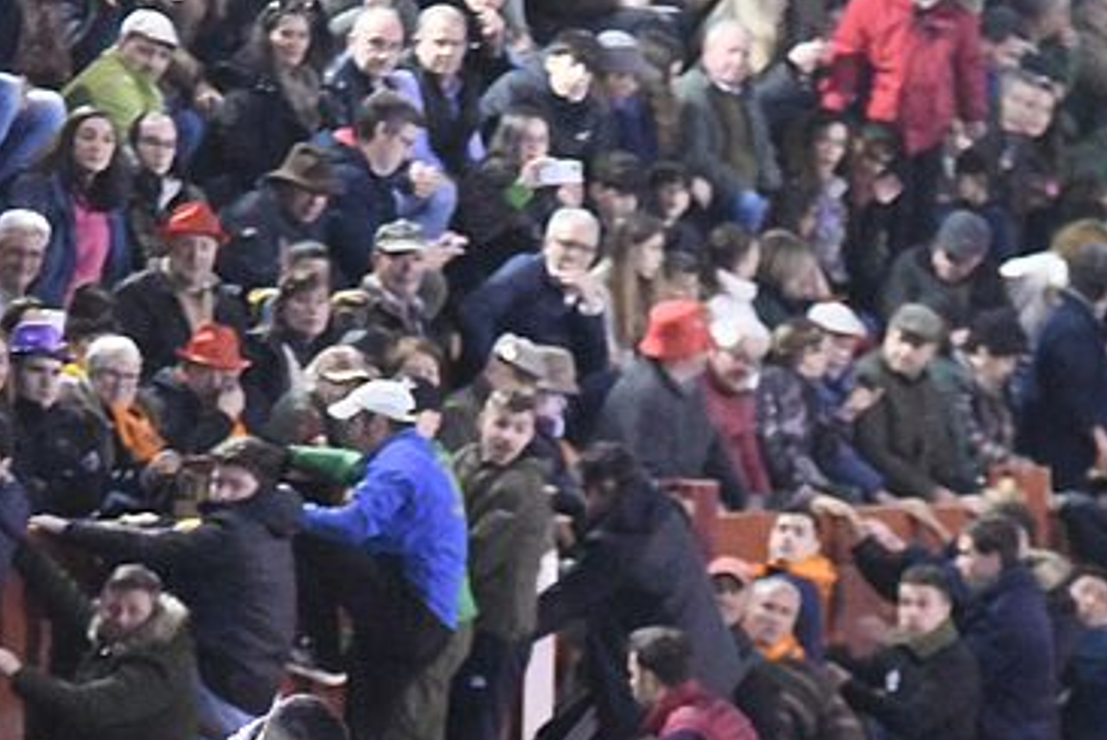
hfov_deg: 5.4
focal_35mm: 384
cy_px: 763
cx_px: 588
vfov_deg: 3.6
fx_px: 11817
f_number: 3.2
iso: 25600
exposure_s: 1/320
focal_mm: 165
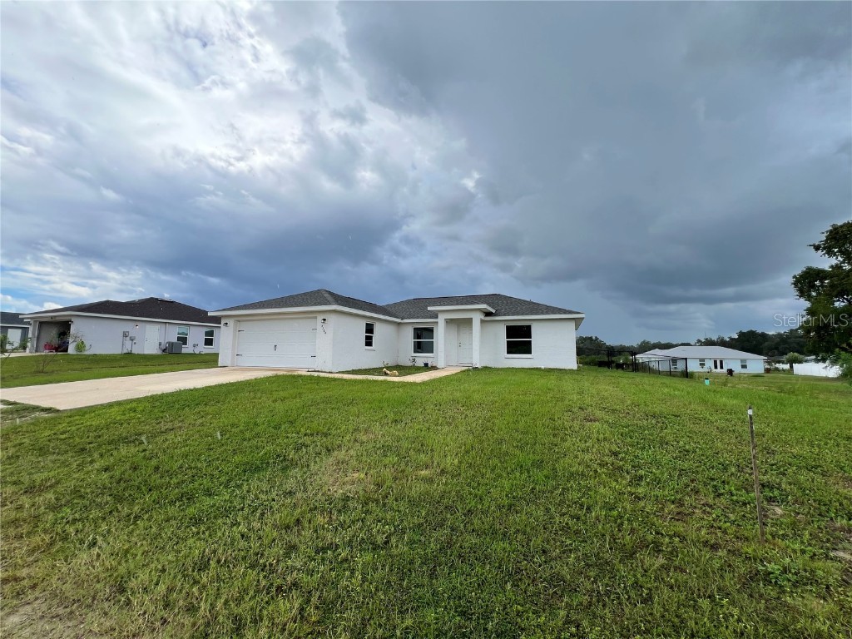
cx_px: 426
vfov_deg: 89.9
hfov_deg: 106.2
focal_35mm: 13
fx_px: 320
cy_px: 320
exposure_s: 1/1263
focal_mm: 1.57
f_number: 1.8
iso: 32
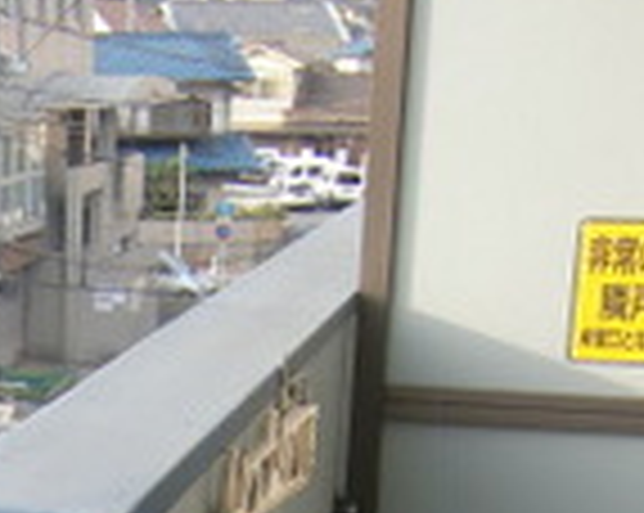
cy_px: 914
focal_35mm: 107
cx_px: -72
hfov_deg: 17.3
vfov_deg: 13.0
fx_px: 2037
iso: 64
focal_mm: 4.9
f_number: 2.6
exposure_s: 1/125
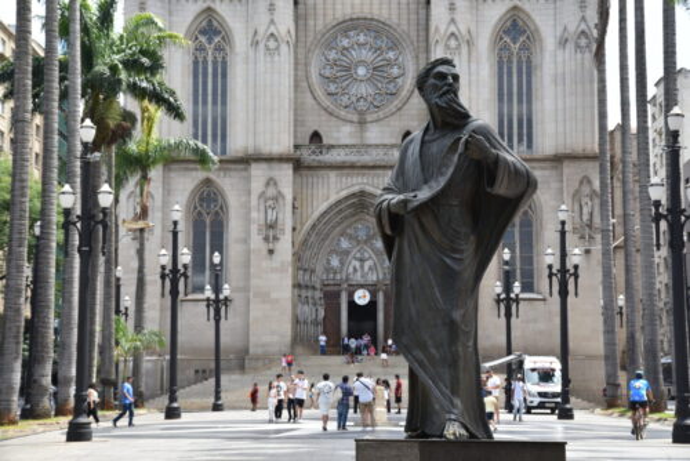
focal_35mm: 68
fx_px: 1304
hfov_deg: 29.6
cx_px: 345
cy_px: 230
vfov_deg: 20.0
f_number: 11
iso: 200
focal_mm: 68
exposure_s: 1/125
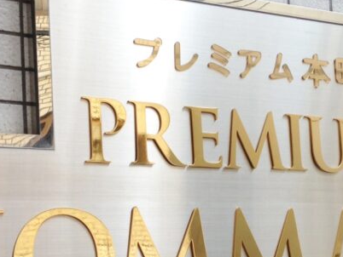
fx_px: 833
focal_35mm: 84
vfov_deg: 17.5
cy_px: 188
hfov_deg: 23.3
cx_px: 167
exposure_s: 1/150
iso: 50
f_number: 2.4
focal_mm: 4.12
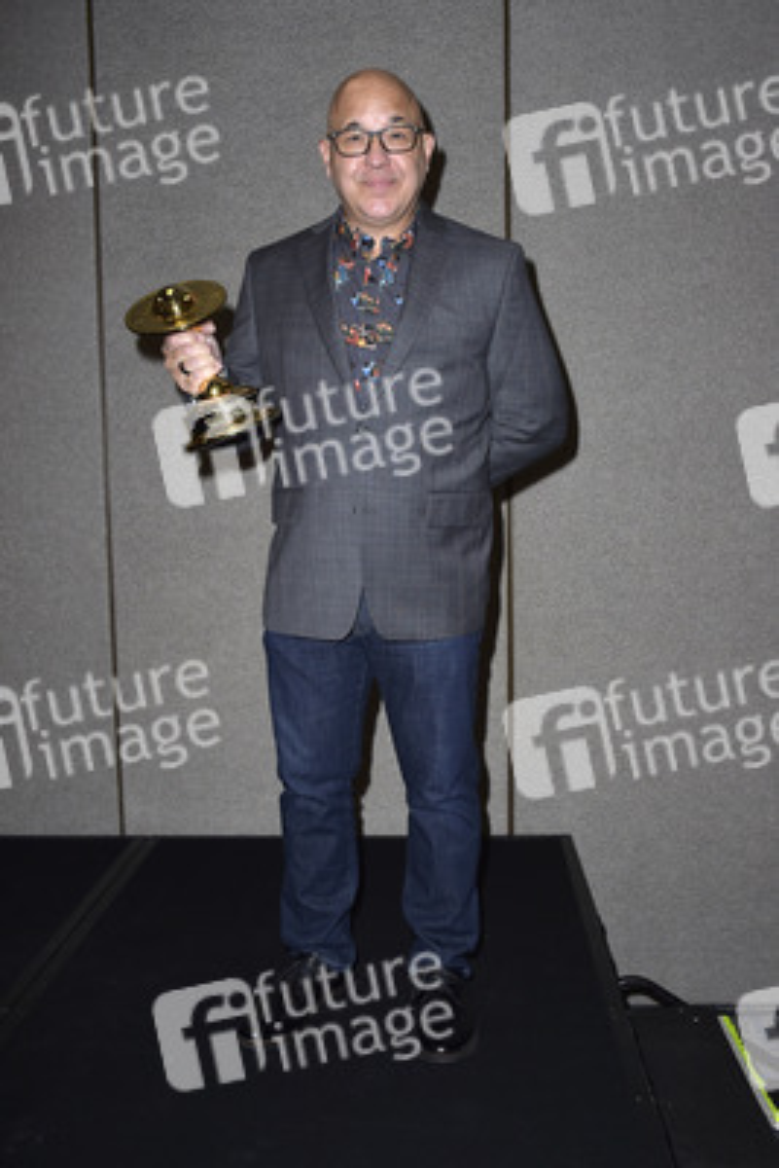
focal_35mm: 32
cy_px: 584
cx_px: 390
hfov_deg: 41.1
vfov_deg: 58.7
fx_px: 1038
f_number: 6.3
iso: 500
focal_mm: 32
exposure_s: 1/250
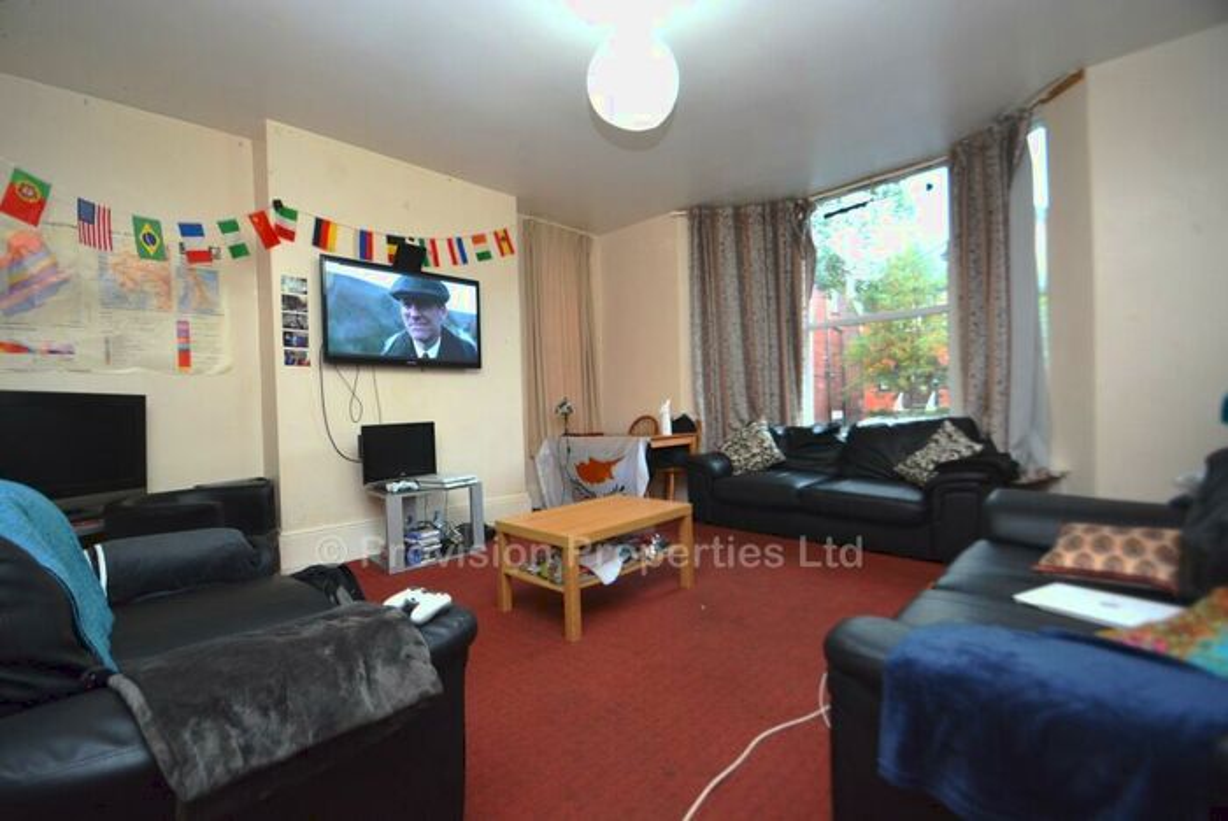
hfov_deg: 100.3
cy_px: 410
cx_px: 614
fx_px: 512
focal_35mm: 15
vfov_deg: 77.4
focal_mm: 10
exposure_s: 1/60
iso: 800
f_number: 4
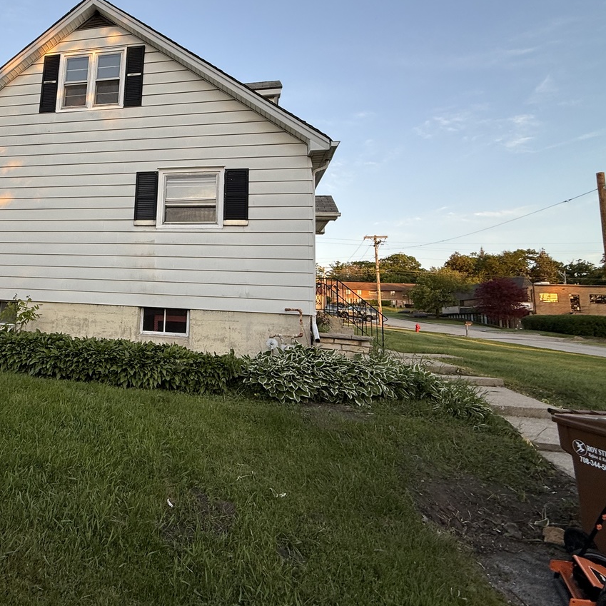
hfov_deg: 67.3
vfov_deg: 71.6
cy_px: 252
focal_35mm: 21
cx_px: 148
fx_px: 416
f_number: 2.2
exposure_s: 1/211
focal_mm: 2.22
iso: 50
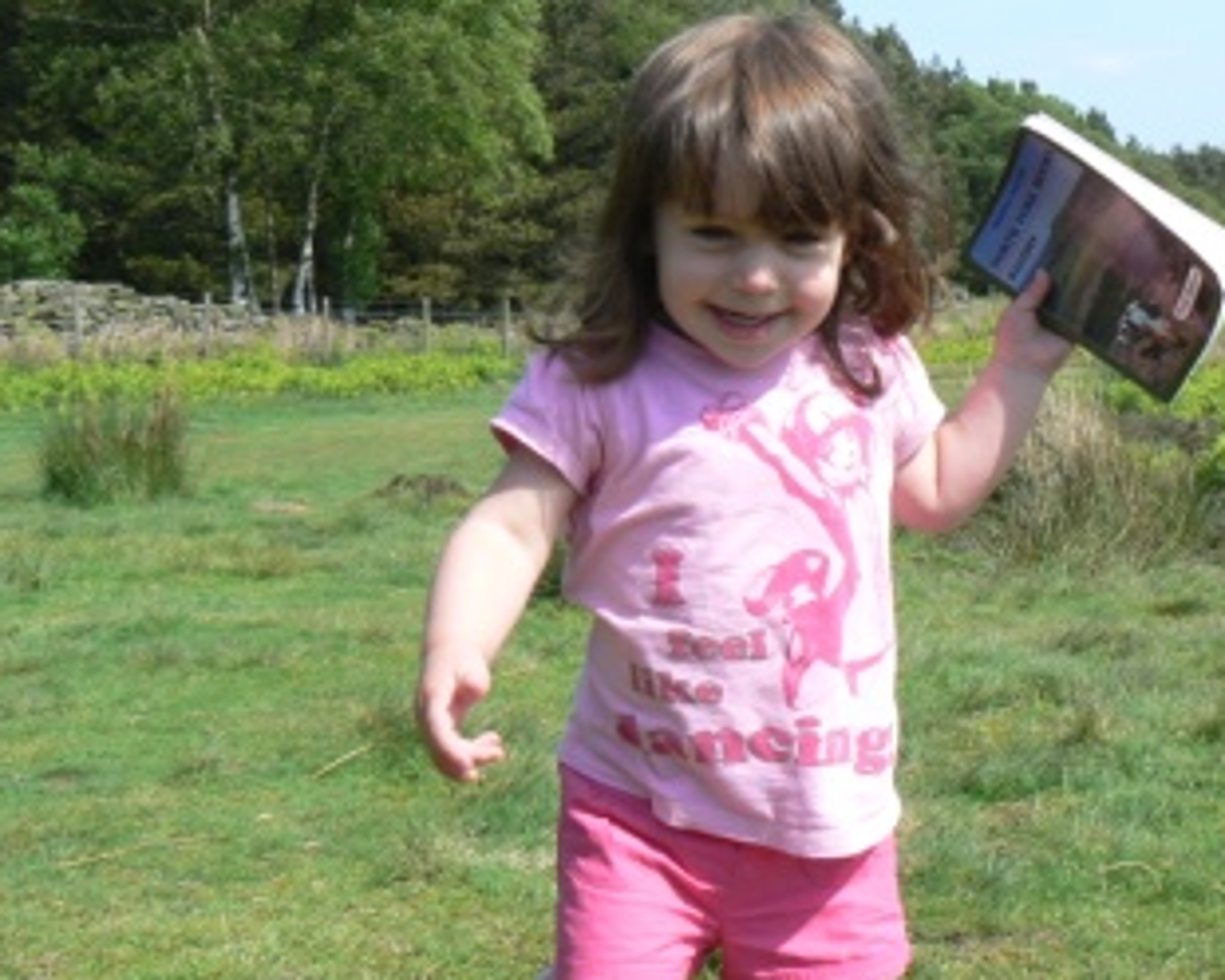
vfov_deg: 30.8
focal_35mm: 49
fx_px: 1777
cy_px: 443
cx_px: 692
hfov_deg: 38.0
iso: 80
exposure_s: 1/500
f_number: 4
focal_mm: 6
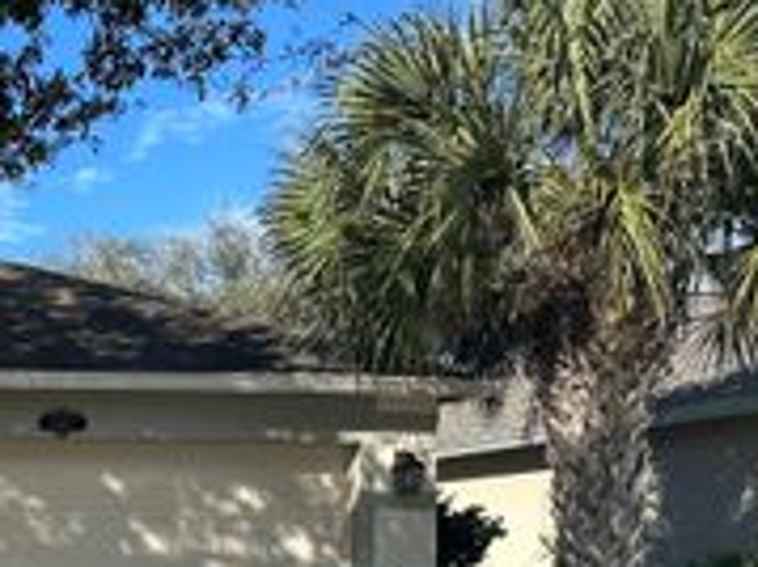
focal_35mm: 67
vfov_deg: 21.1
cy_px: 569
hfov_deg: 25.0
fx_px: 1466
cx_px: -233
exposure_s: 1/3861
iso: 80
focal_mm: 6.86
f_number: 1.78
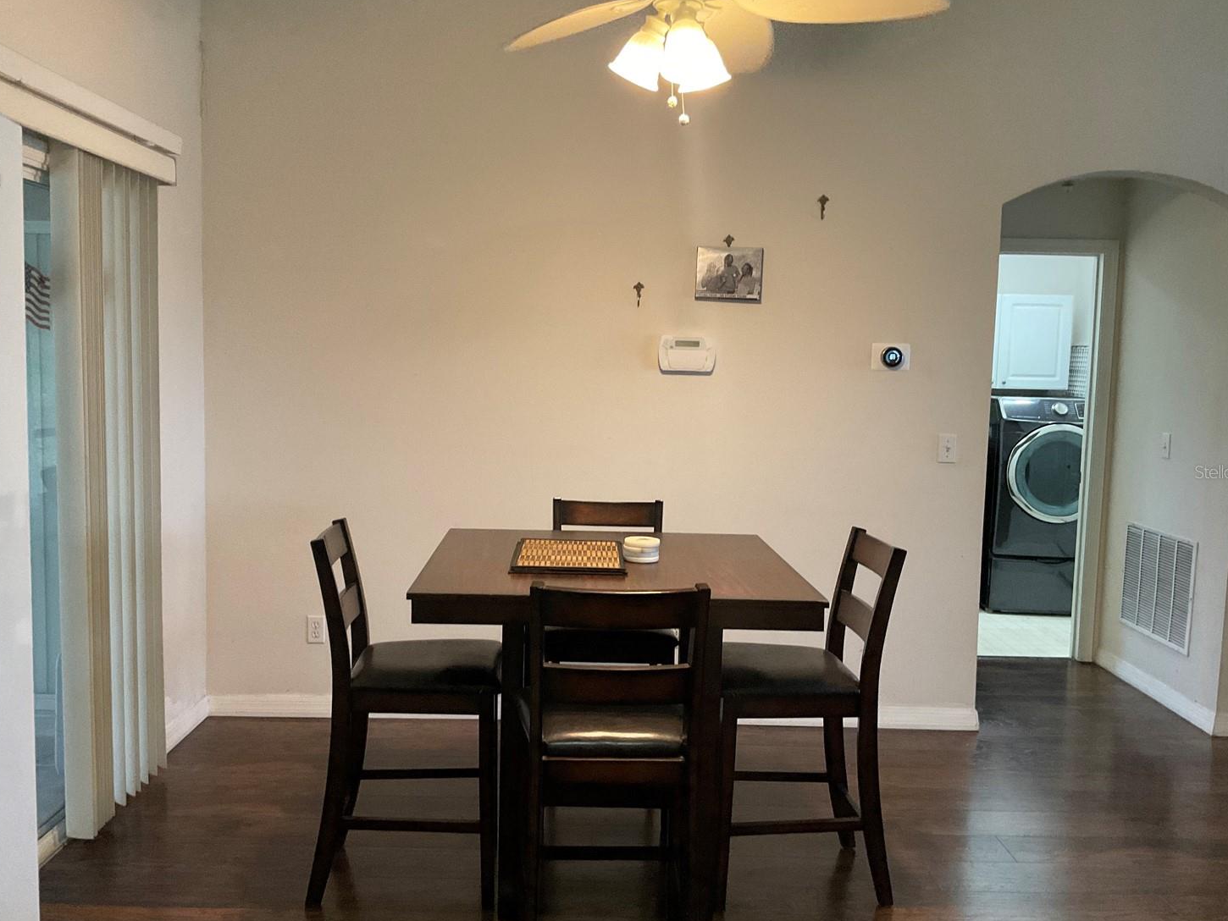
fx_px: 1135
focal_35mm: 32
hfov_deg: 56.8
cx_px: 597
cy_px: 472
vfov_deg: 44.2
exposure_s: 1/60
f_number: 1.8
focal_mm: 3
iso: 250
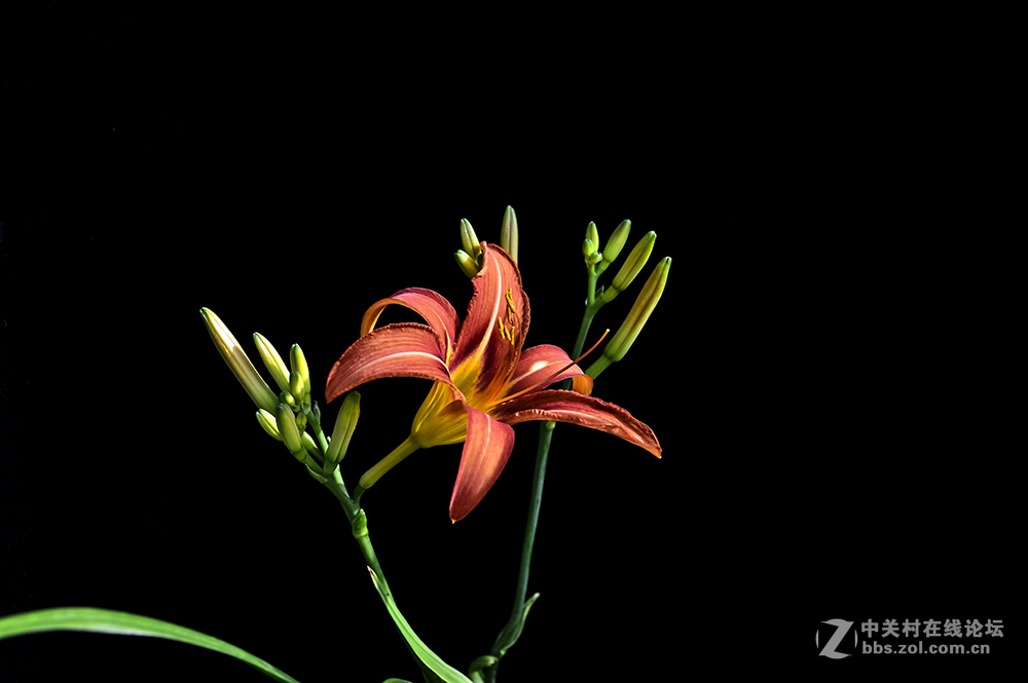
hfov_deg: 43.6
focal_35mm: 45
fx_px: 1284
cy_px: 342
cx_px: 514
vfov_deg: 29.8
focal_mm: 30
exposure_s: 1/320
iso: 200
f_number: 4.2
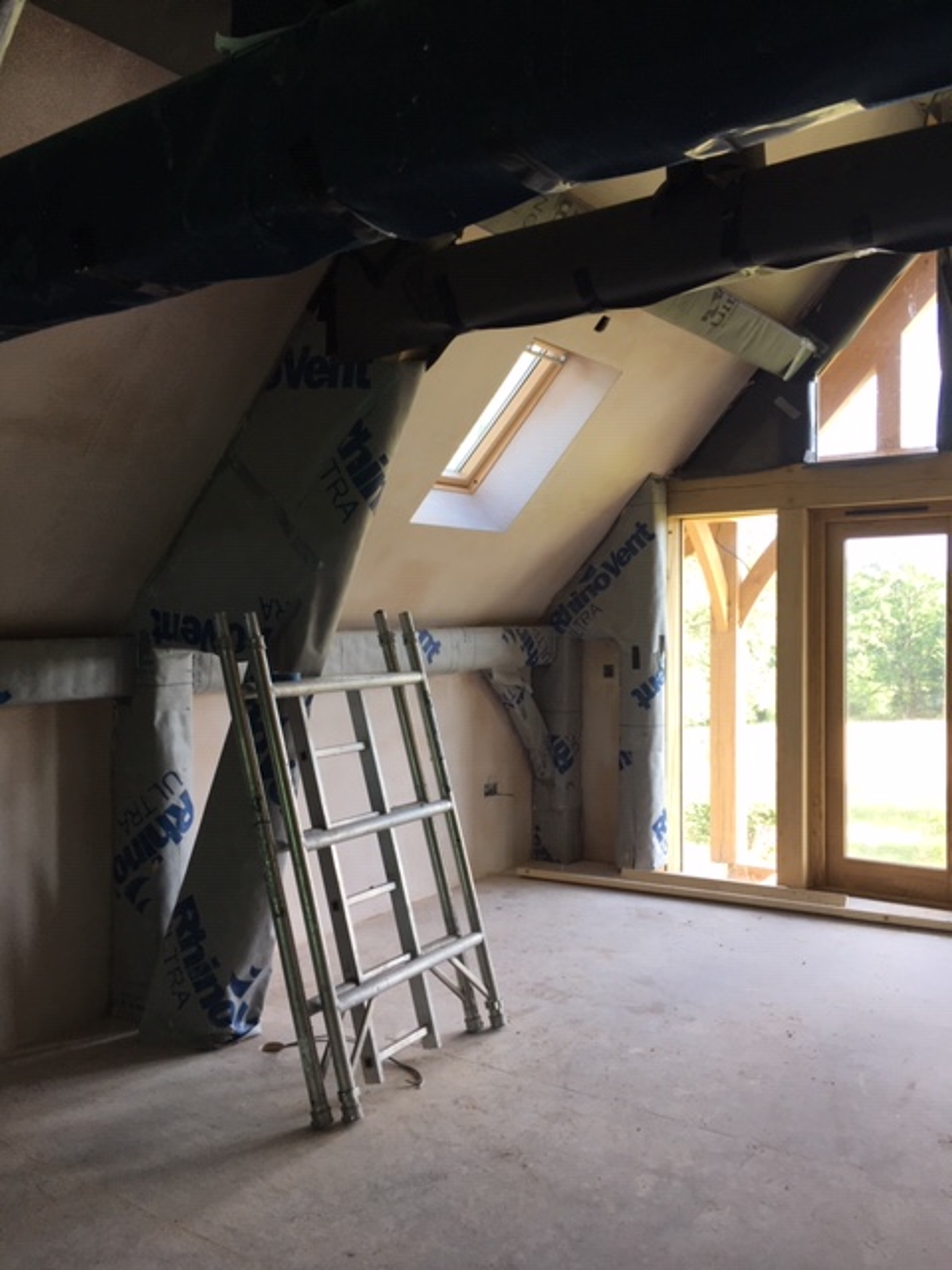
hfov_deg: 48.2
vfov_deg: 61.7
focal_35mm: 29
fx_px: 1063
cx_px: 476
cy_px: 635
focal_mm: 4.15
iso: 32
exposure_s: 1/50
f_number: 2.2
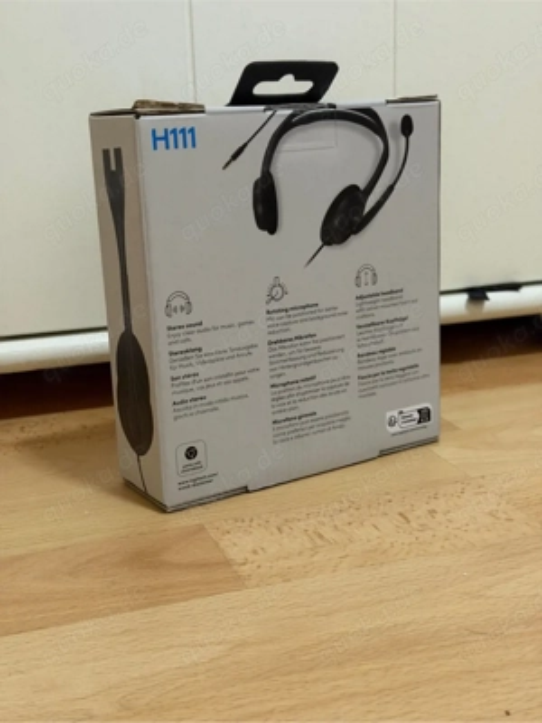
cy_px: 362
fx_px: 1002
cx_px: 271
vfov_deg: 39.7
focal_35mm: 48
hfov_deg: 30.3
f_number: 1.78
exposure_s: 1/37
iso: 500
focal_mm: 6.76
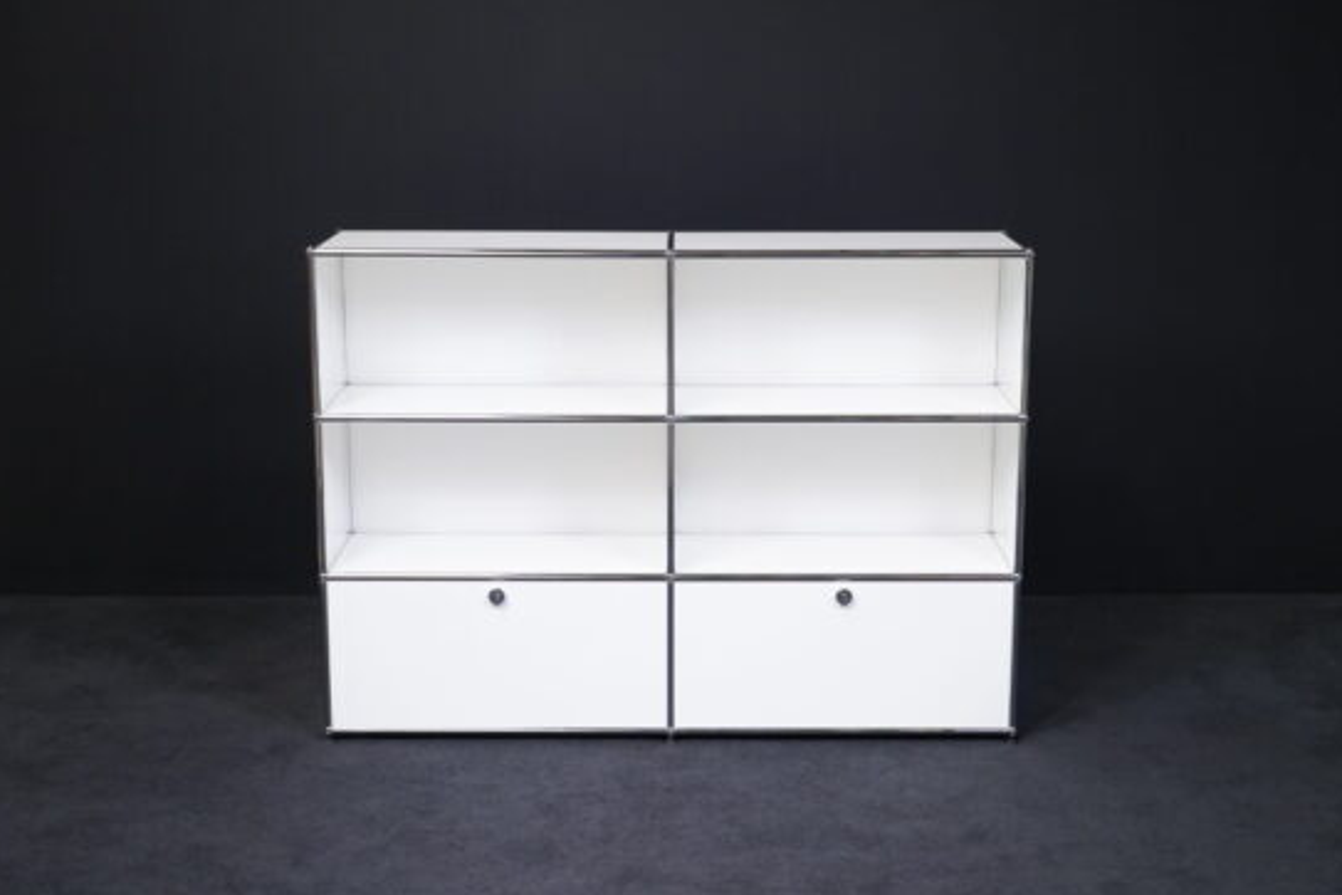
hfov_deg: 37.5
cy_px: 467
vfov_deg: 25.5
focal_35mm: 53
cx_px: 672
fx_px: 1976
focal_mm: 48
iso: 5000
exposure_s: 1/250
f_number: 7.1
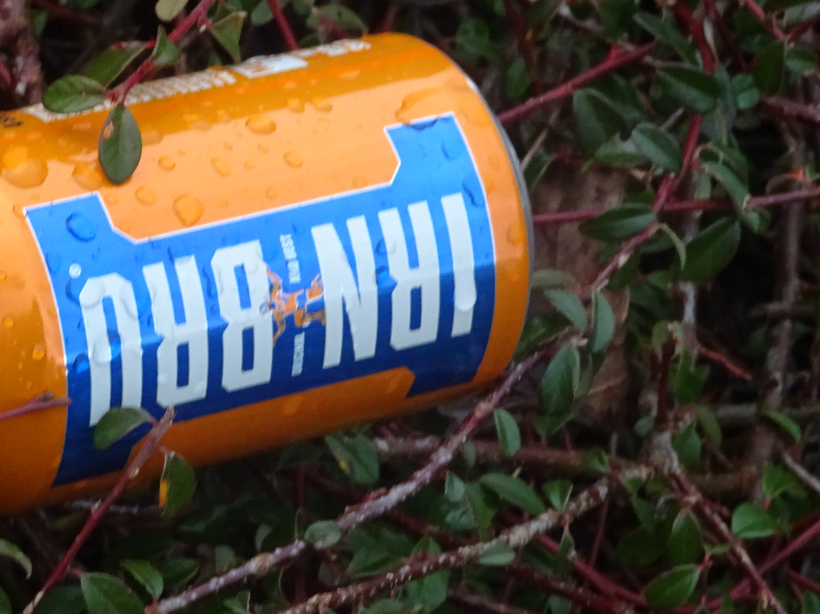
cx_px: 284
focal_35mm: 176
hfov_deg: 11.2
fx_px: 4168
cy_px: 255
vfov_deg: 8.4
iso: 640
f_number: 5.6
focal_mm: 20.29
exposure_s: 1/250
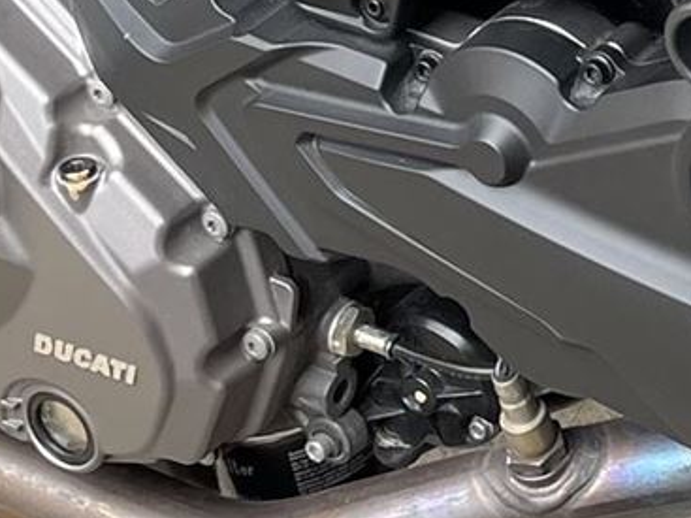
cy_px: -264
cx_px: 1115
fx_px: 3113
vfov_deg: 9.3
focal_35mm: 156
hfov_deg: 12.0
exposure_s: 1/569
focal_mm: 4.2
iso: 32
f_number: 1.6
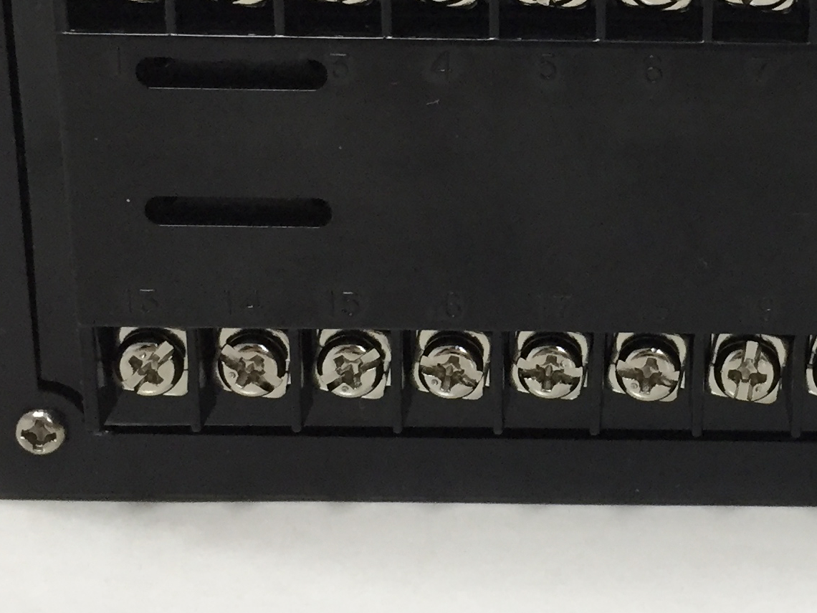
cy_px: 126
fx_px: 1959
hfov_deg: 23.1
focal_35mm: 83
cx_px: 679
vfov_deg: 17.6
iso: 160
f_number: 2.2
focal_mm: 4.15
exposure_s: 1/33
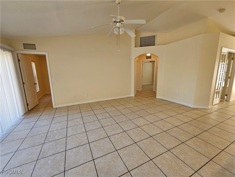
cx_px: 118
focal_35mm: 13
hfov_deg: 106.2
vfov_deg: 89.9
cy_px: 88
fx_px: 88
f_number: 2.2
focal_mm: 2.2
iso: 100
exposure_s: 1/60
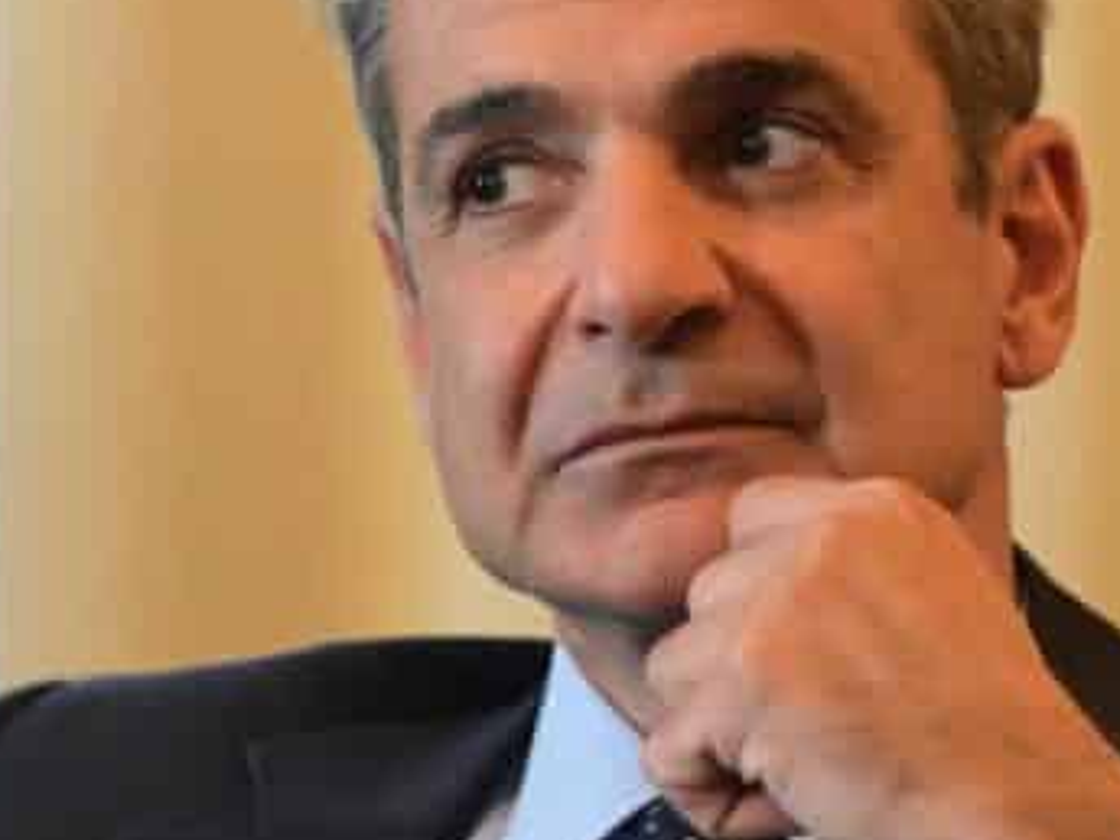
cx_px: 586
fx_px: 13880
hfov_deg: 4.6
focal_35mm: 429
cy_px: 186
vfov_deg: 3.5
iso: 8000
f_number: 5
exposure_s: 1/250
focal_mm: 200
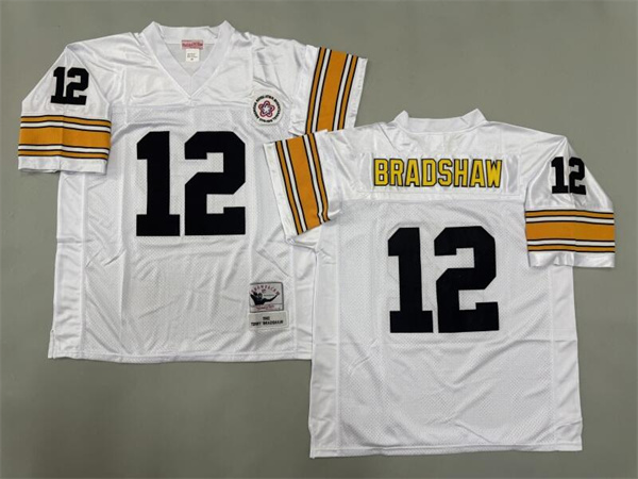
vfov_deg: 56.8
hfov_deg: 71.6
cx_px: 319
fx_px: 442
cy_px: 240
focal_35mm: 24
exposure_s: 1/100
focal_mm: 6.76
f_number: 1.78
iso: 125
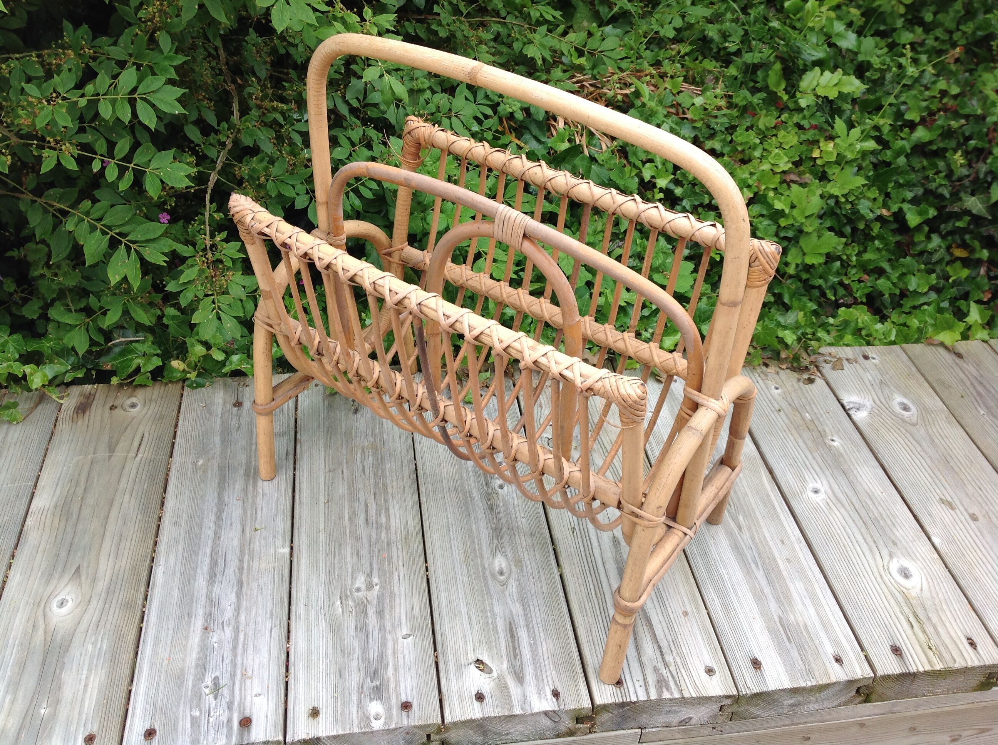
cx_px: 499
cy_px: 372
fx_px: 1008
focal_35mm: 35
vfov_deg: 40.6
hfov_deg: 52.7
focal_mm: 4.28
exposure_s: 1/426
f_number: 2.4
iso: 50
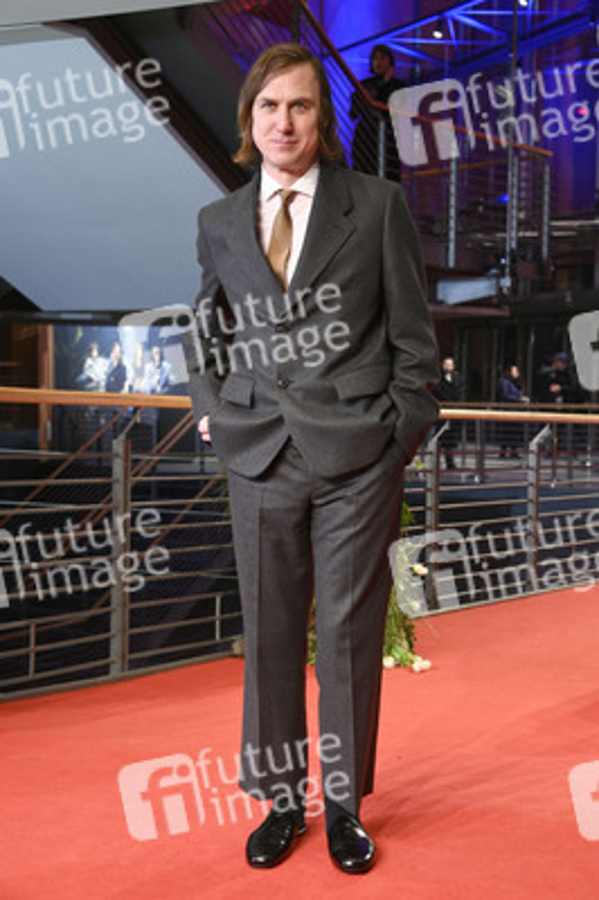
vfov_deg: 34.5
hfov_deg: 23.3
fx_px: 1450
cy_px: 450
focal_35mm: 58
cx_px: 300
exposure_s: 1/200
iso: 5000
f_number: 5
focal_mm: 58
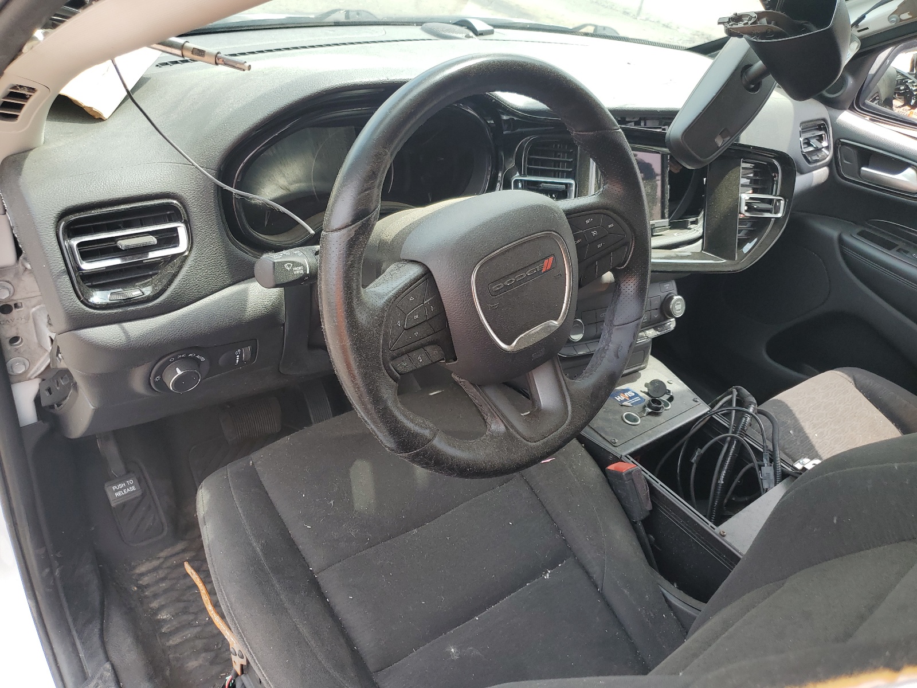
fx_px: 689
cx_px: 458
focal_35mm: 26
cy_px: 344
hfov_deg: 67.3
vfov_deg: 53.1
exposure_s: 1/400
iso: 50
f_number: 1.5
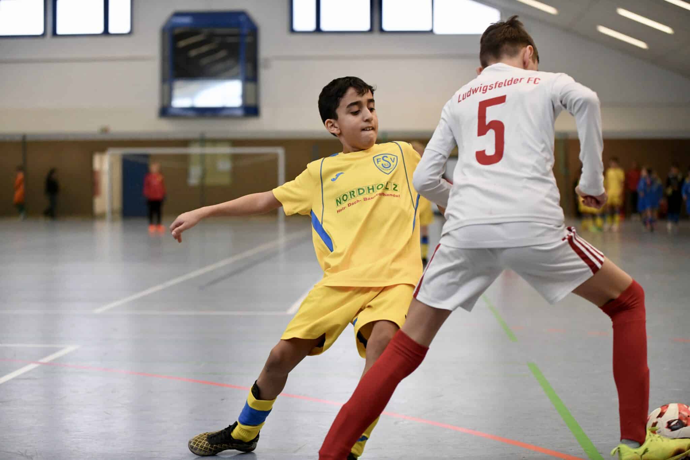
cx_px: 345
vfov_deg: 19.5
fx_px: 1341
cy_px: 230
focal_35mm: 70
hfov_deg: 28.8
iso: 5000
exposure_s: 1/1250
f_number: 2.8
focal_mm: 70
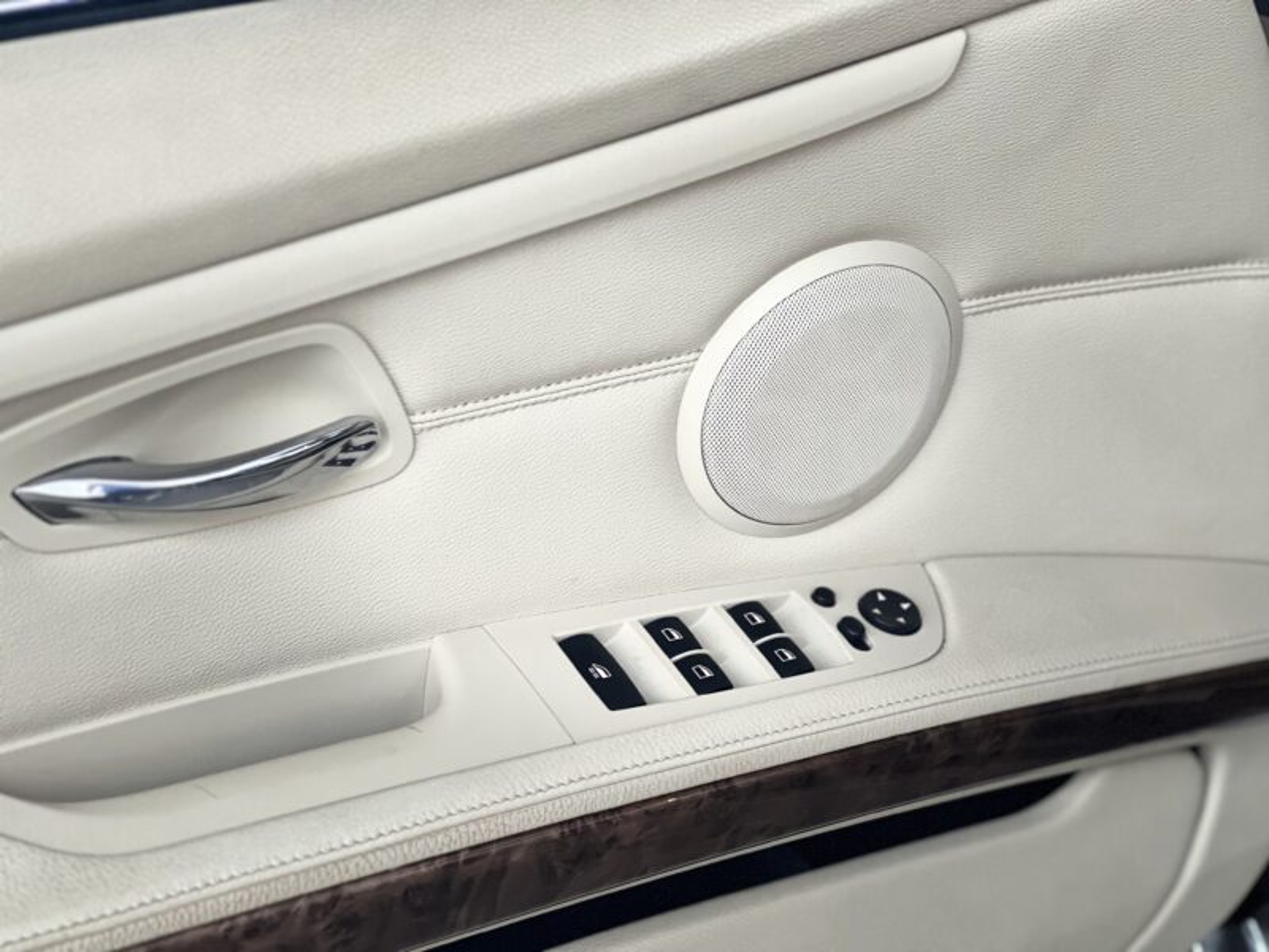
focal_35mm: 77
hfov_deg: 25.3
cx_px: 634
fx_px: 2823
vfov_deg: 19.1
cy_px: 476
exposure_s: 1/40
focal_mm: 9
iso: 320
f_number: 2.8
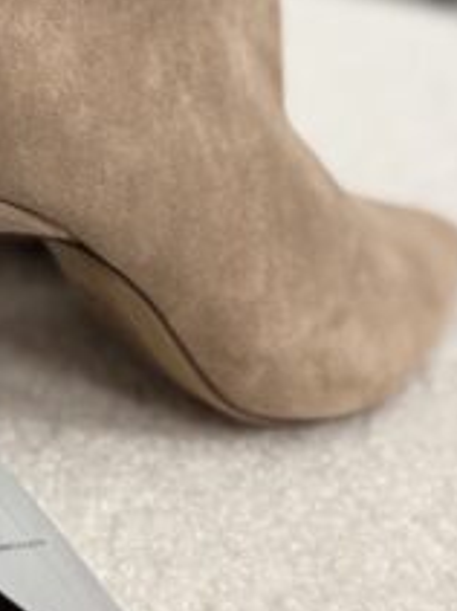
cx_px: -367
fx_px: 1603
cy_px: -394
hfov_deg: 14.3
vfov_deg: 18.3
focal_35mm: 91
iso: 64
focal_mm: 6.76
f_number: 1.78
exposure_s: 1/237
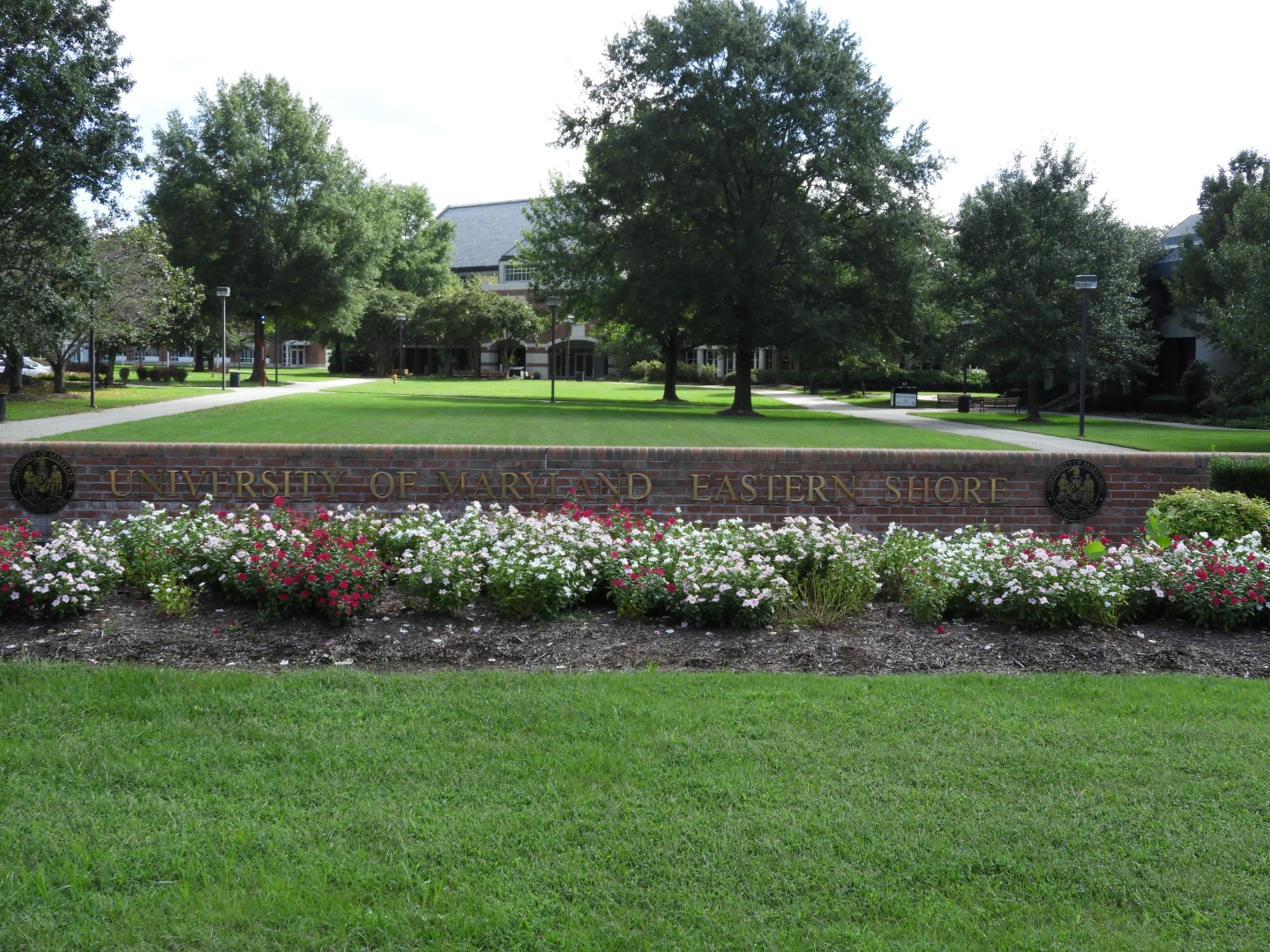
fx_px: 1834
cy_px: 476
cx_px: 635
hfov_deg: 38.2
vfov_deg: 29.1
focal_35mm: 50
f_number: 4
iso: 100
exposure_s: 1/400
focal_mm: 9
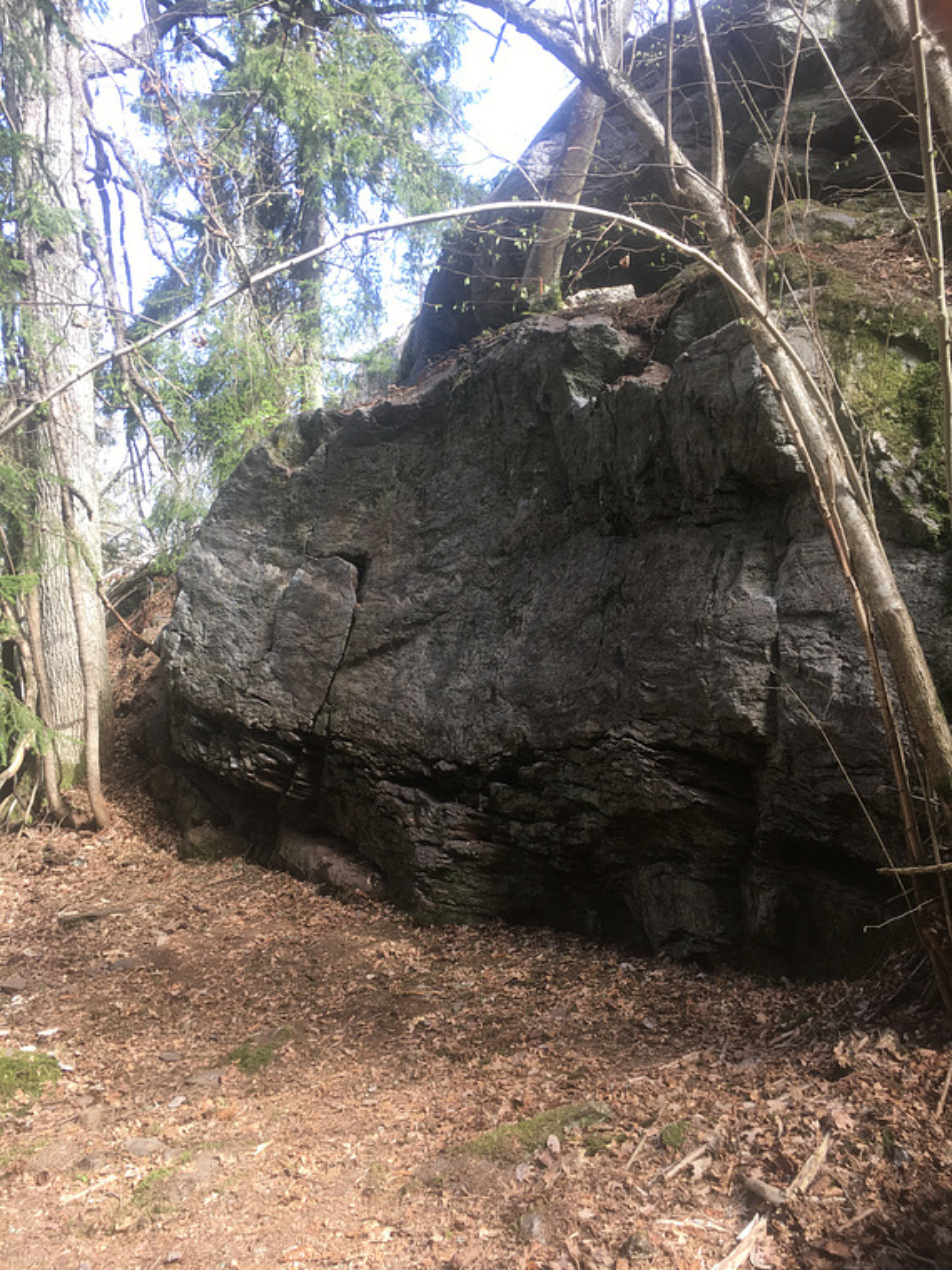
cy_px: 635
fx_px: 1063
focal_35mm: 29
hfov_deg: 48.2
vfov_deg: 61.7
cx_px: 476
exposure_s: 1/100
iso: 25
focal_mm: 4.15
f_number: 2.2
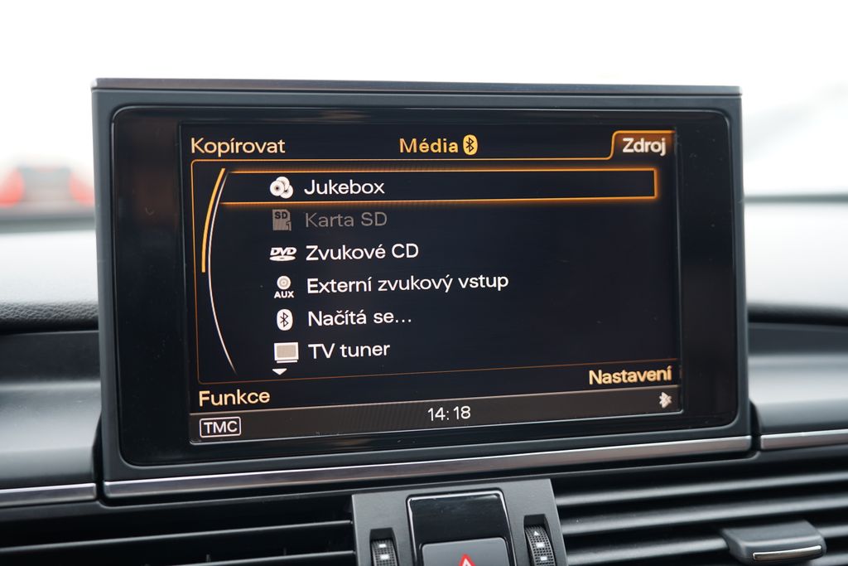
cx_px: 424
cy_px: 283
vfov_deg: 36.0
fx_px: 872
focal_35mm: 37
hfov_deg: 51.9
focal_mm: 37
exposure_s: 1/40
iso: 100
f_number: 2.8
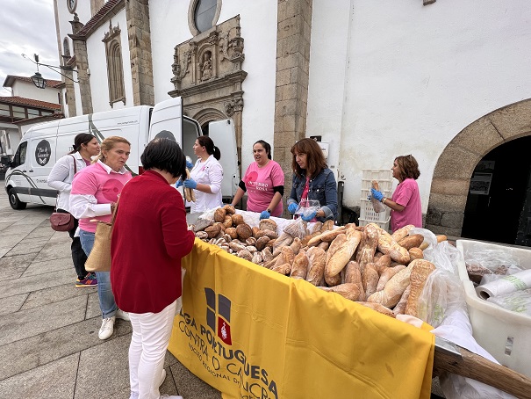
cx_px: 266
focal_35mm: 13
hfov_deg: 106.2
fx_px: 199
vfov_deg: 89.9
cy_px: 200
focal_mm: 1.57
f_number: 1.8
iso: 32
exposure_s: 1/358
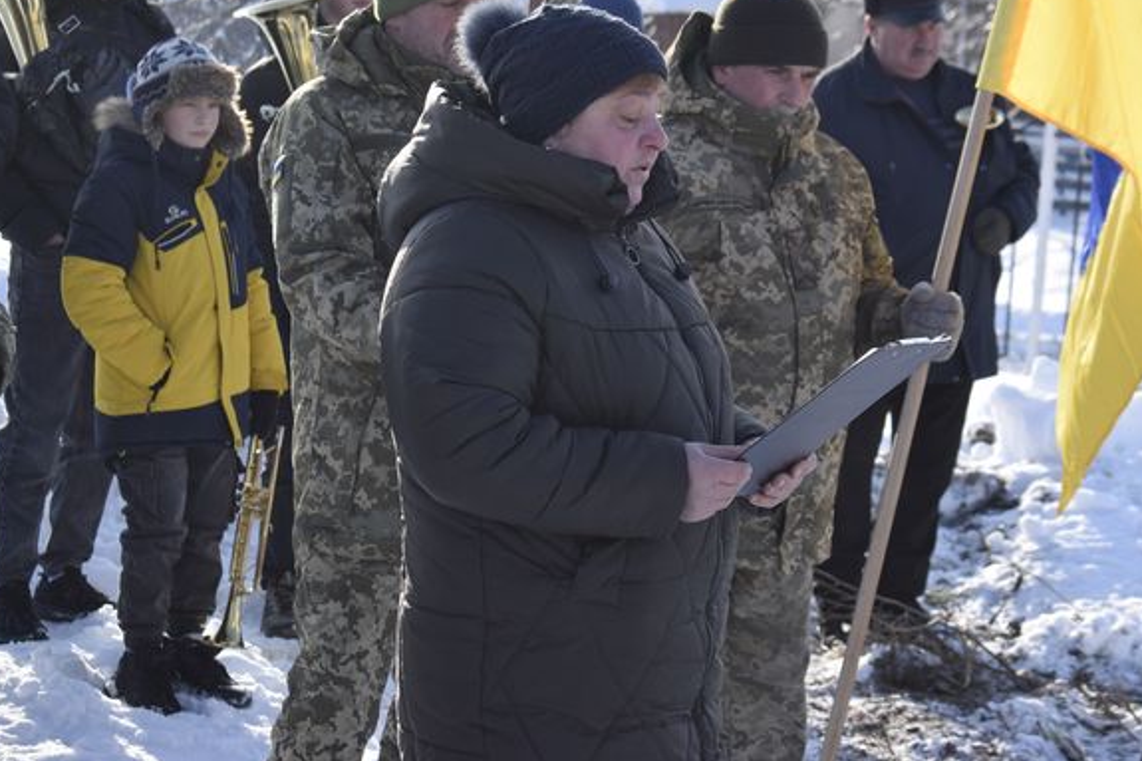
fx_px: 3414
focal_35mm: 108
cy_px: 277
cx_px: 687
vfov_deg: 12.7
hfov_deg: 19.0
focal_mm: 55
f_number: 5.6
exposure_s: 1/640
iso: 200
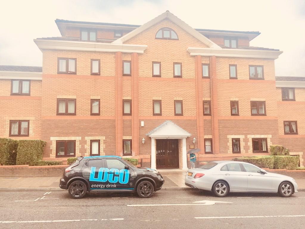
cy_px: 114
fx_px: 256
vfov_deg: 48.2
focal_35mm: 29
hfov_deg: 61.7
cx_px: 152
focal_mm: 4.15
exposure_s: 1/334
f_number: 2.2
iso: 25
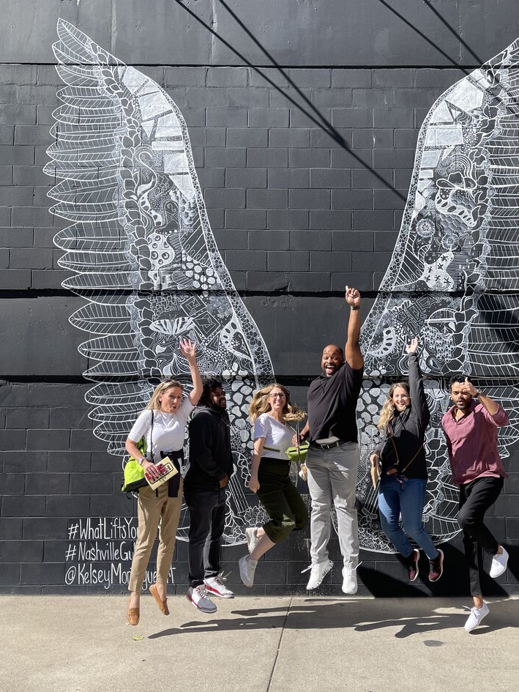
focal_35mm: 33
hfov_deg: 42.7
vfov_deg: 55.3
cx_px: 313
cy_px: 354
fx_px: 660
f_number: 1.6
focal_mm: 5.1
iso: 32
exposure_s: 1/1387
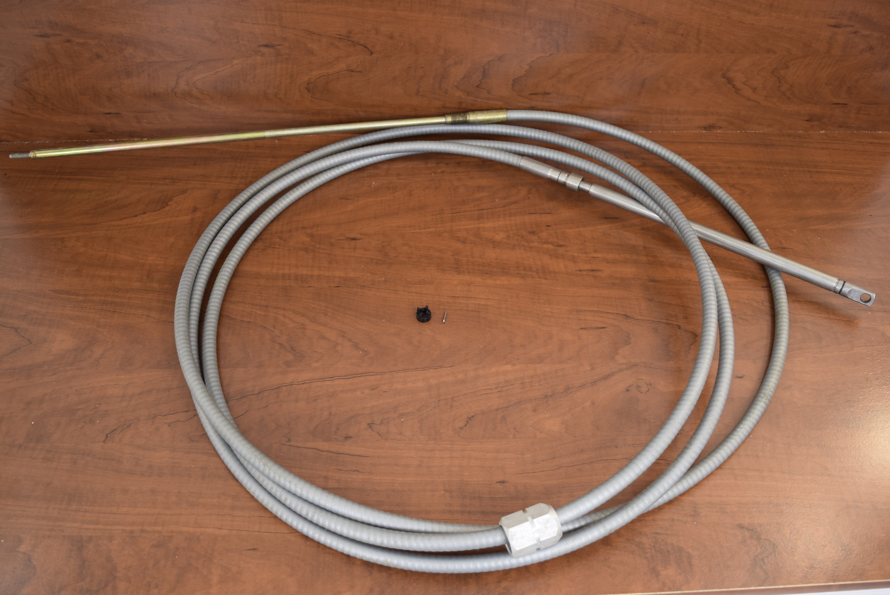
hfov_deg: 59.5
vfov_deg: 41.8
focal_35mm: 32
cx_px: 445
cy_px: 298
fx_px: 779
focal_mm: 21
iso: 400
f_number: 5.6
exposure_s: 1/125
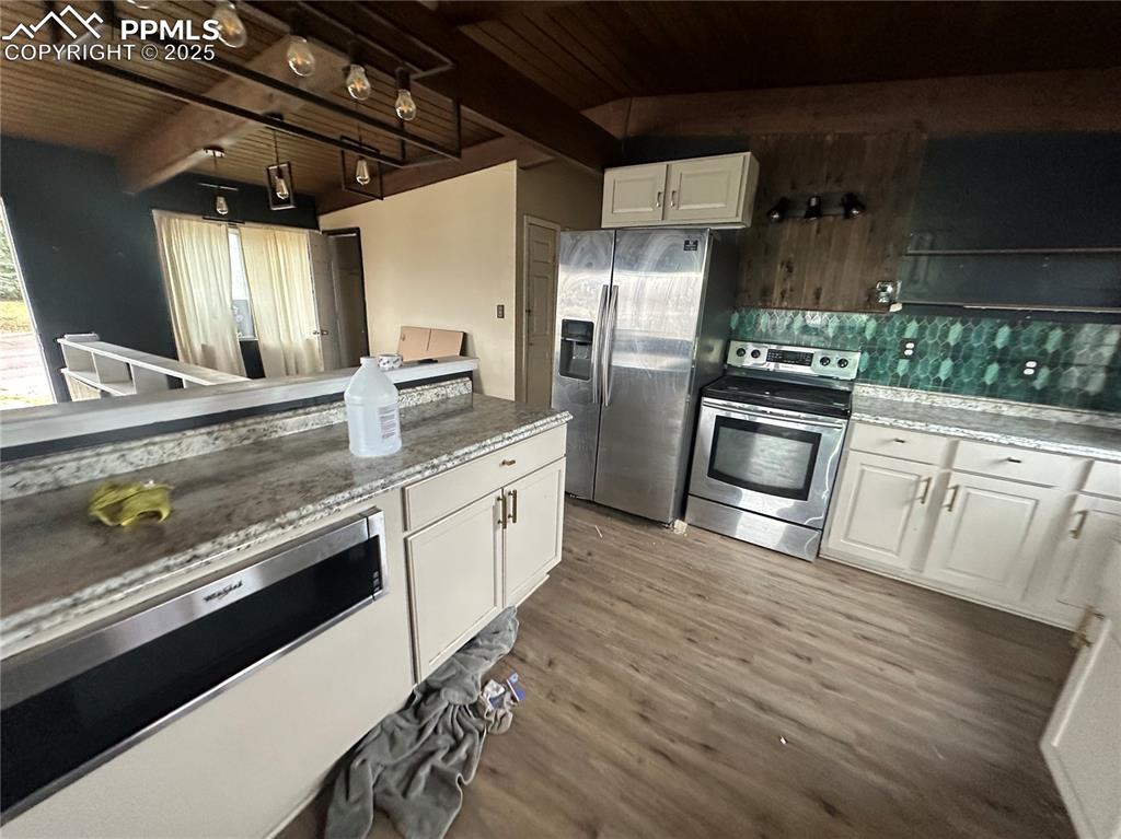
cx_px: 560
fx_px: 453
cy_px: 420
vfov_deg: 85.6
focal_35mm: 14
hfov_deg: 102.1
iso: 320
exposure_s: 1/83
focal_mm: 2.22
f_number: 2.2
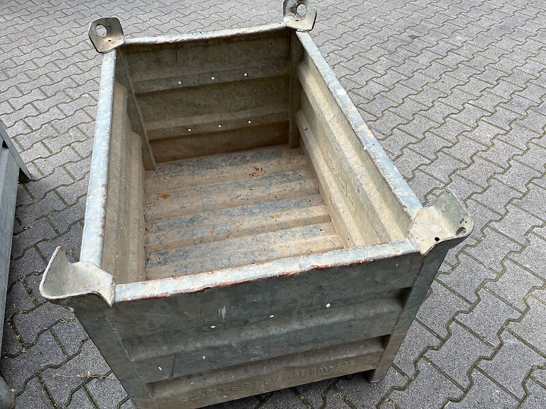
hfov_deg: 67.3
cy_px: 204
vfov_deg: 53.1
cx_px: 273
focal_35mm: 26
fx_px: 410
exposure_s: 1/1056
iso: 50
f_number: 1.6
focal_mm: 5.1
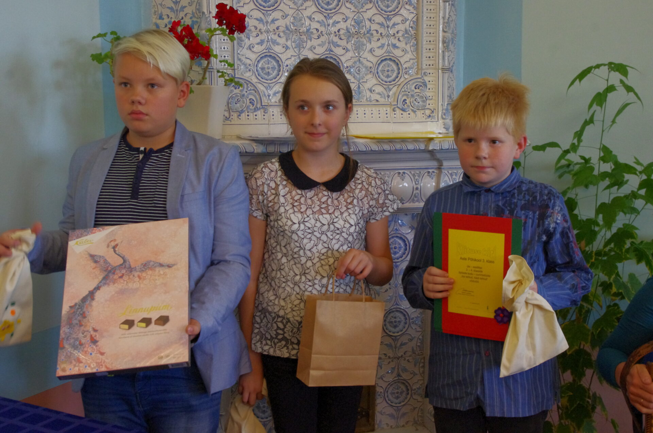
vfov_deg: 27.5
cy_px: 216
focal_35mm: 49
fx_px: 888
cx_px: 326
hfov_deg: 40.4
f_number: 6.3
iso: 1600
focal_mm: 32.5
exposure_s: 1/60
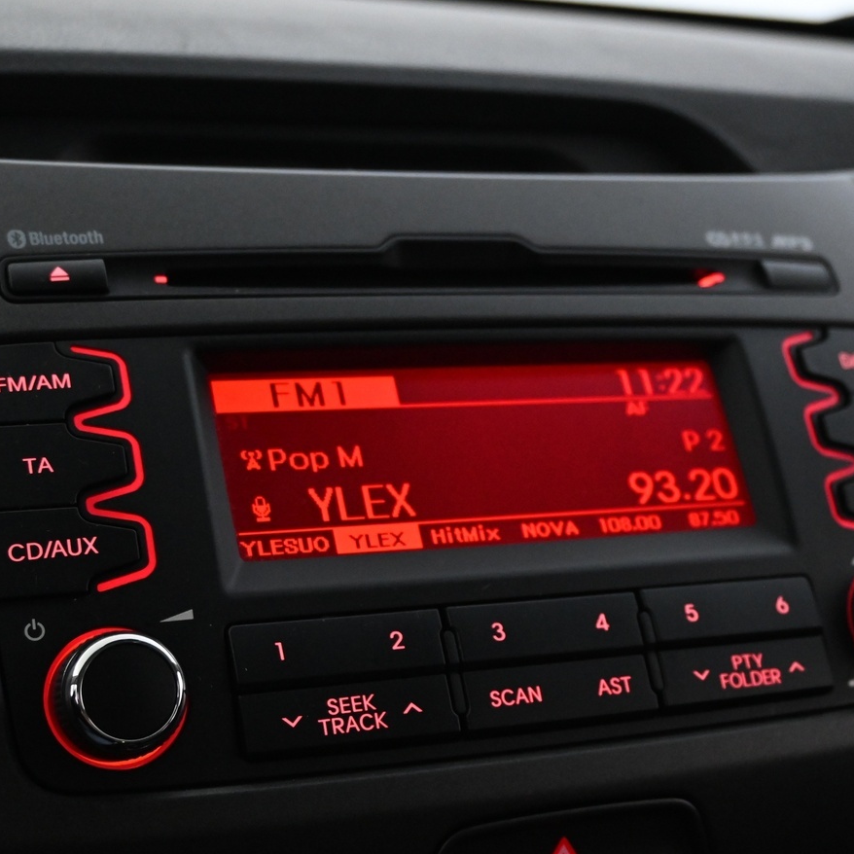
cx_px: 483
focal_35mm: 59
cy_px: 500
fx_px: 1641
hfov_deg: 29.1
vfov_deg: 29.1
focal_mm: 25
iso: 3200
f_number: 4.2
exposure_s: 1/40
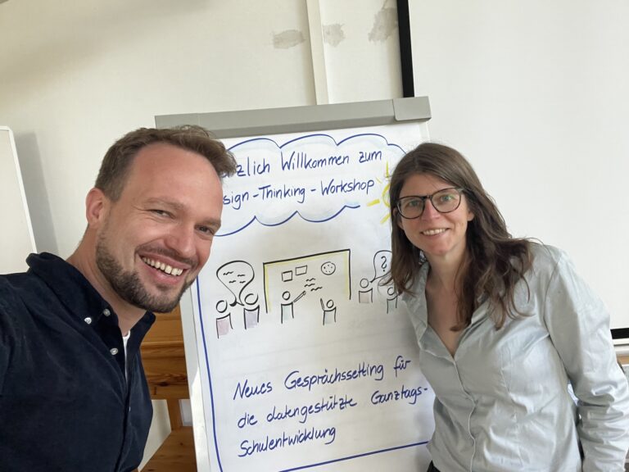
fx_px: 418
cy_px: 236
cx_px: 314
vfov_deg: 58.9
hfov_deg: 73.9
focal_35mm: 23
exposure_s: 1/60
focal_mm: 2.71
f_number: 2.2
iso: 250
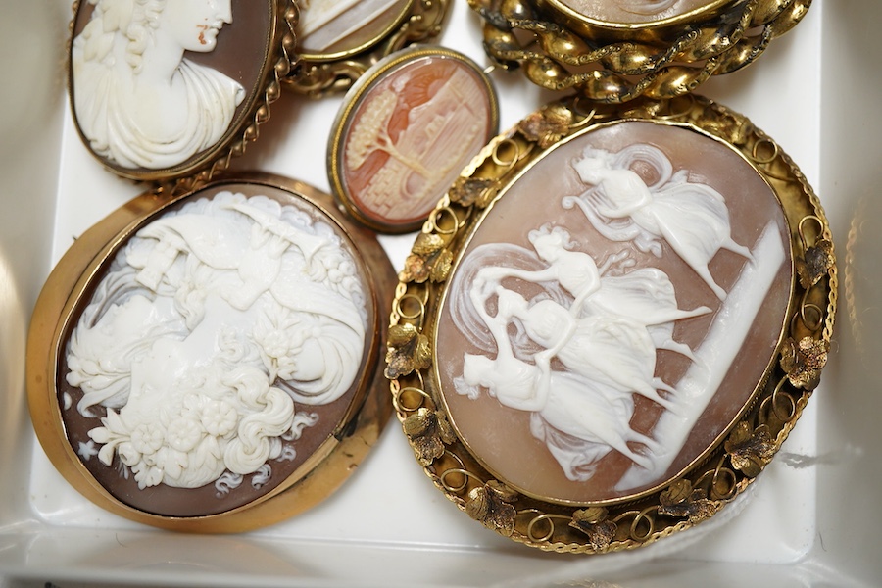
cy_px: 294
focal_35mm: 45
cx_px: 441
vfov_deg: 29.9
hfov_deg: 43.6
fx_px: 1102
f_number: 5
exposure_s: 1/125
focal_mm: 30
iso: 1000
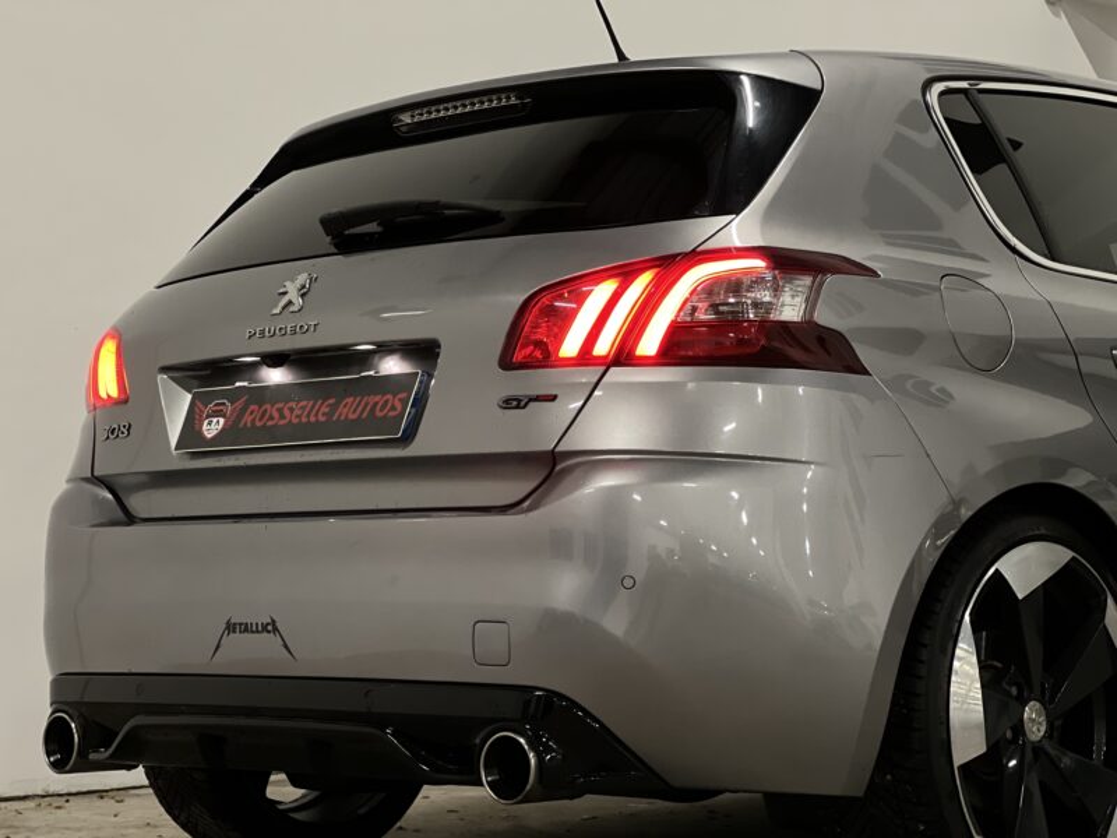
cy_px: 419
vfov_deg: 19.1
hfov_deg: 25.3
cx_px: 558
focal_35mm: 77
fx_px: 2485
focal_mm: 9
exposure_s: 1/14
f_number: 2.8
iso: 400
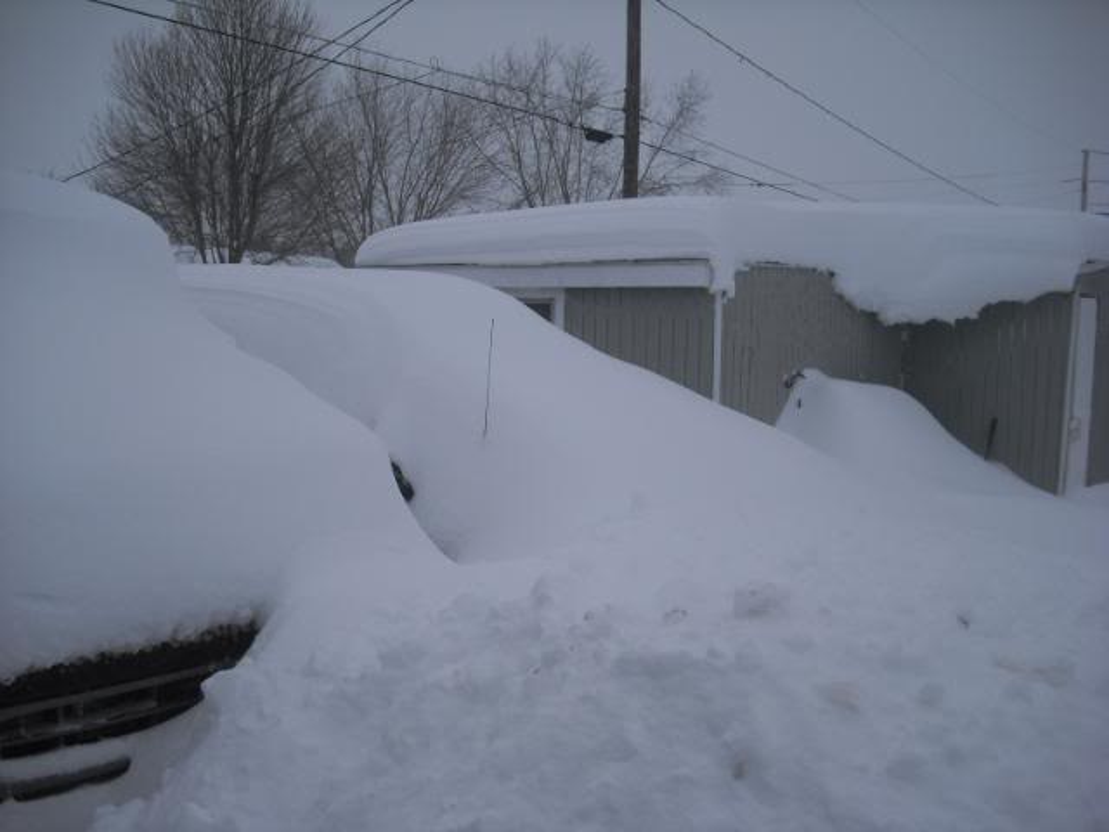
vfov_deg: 37.7
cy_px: 416
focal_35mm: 38
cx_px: 554
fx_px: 1217
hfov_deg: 49.0
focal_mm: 6.2
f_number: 5.6
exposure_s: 1/160
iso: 64
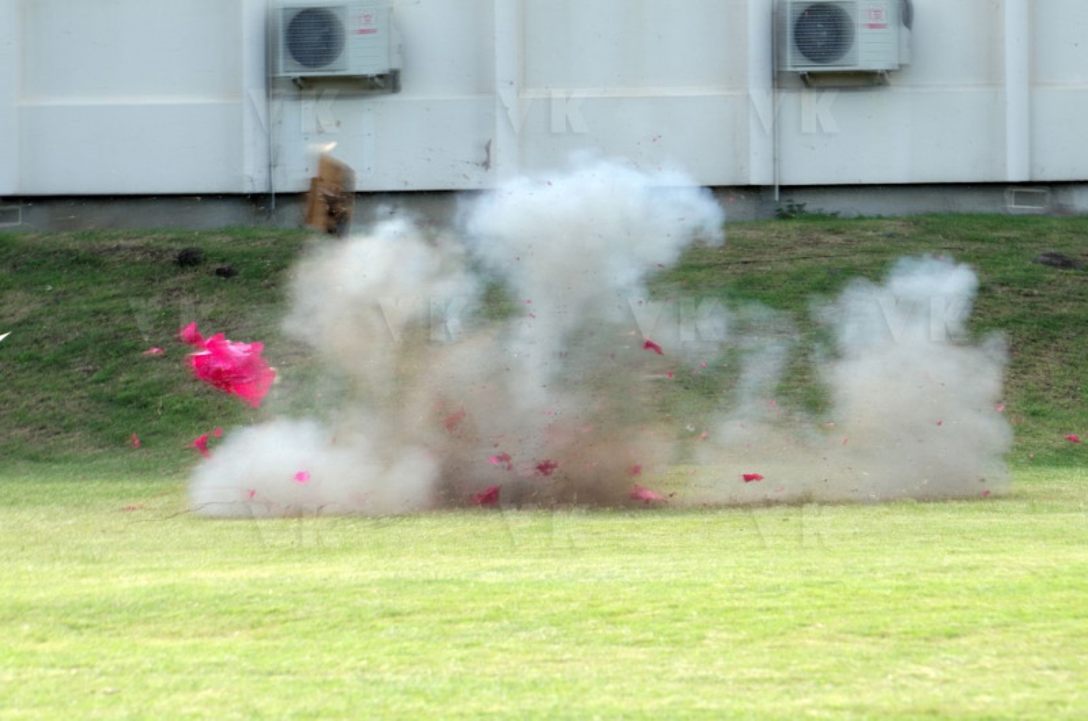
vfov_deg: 4.6
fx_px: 9049
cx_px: 544
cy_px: 360
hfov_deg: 6.9
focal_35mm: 300
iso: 100
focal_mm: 200
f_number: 8
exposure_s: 1/100
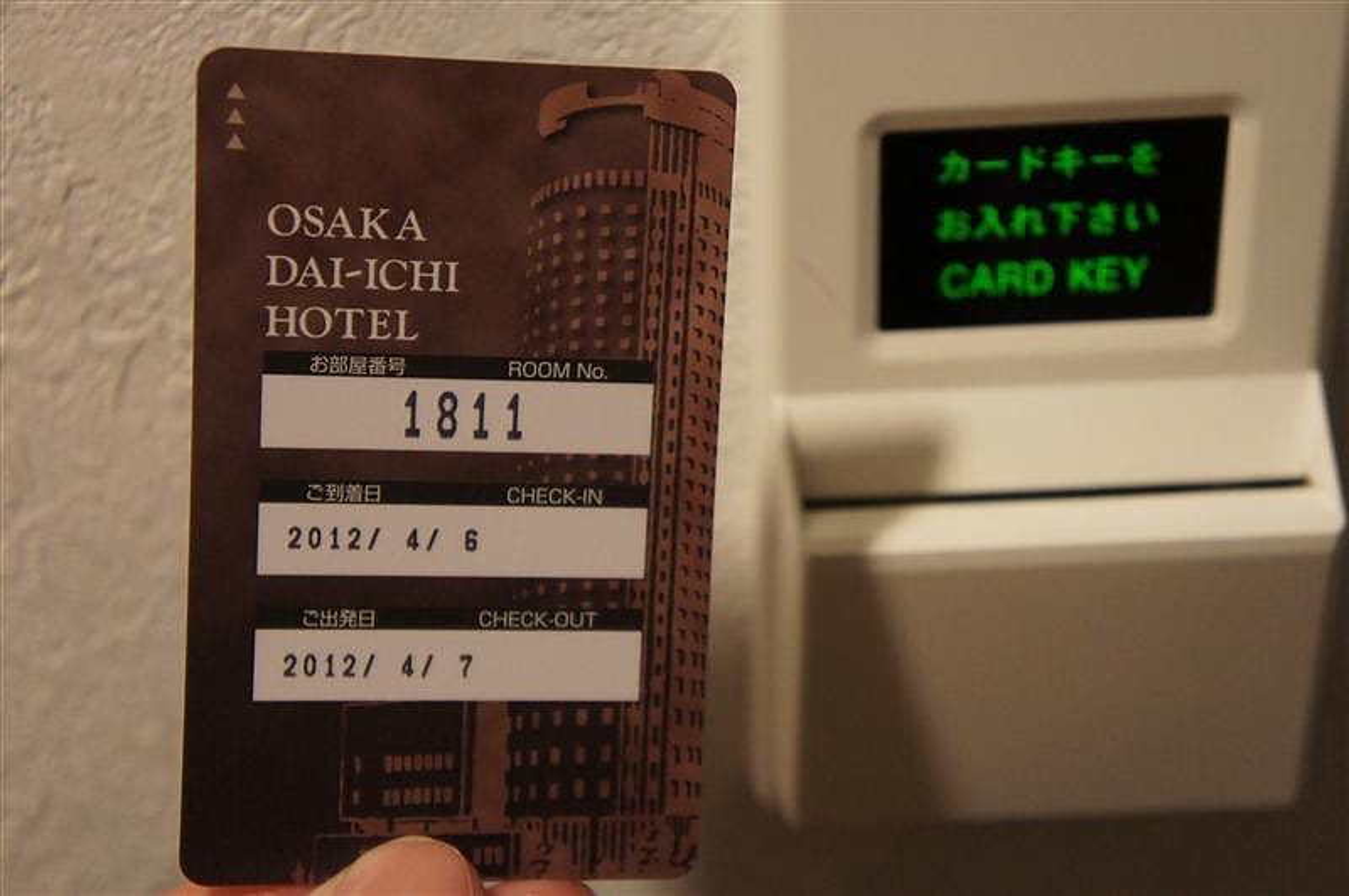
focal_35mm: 70
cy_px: 448
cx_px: 674
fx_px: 2621
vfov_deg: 19.4
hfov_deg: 28.9
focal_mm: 47
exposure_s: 1/60
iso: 1600
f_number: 5
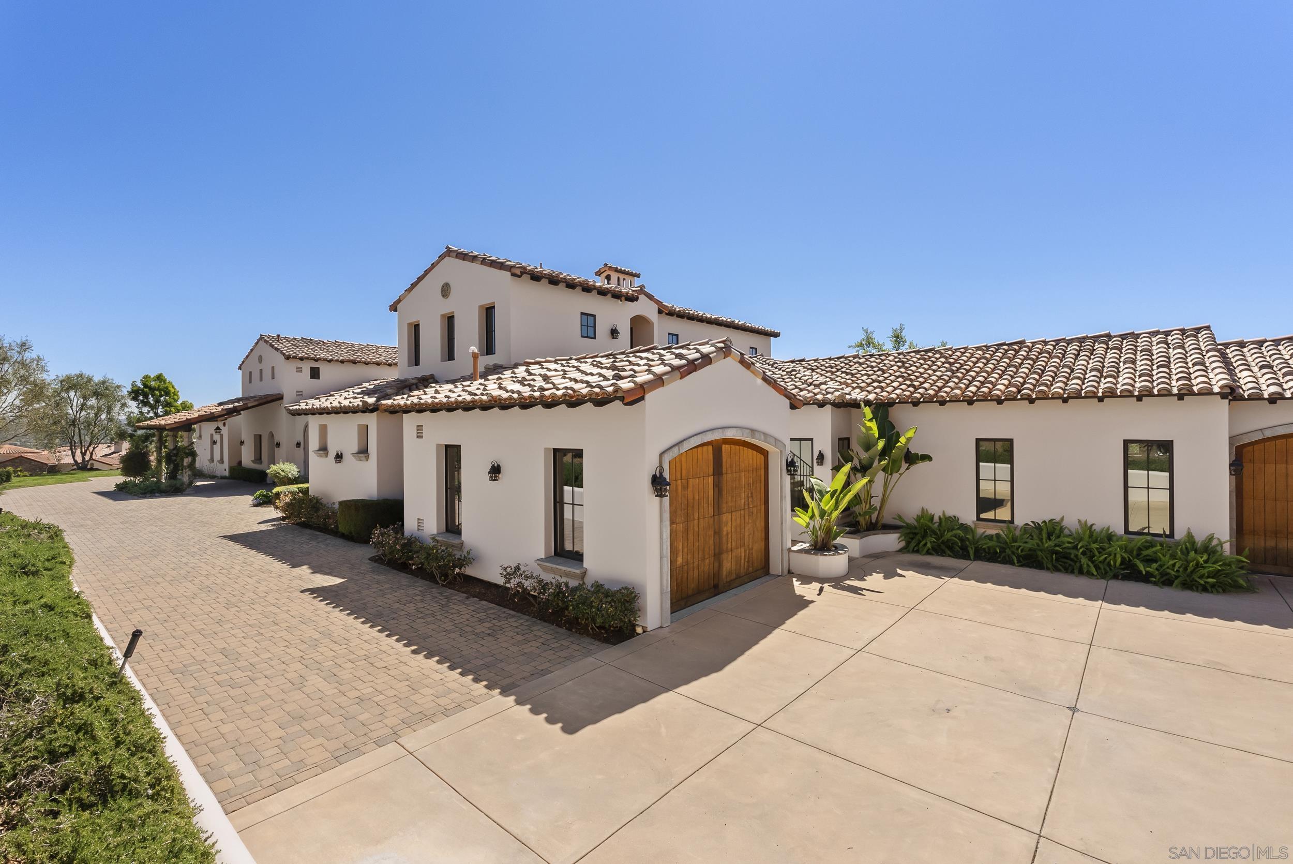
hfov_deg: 96.7
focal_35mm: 16
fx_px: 575
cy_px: 432
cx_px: 646
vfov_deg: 73.8
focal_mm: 16
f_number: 8
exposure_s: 1/800
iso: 500
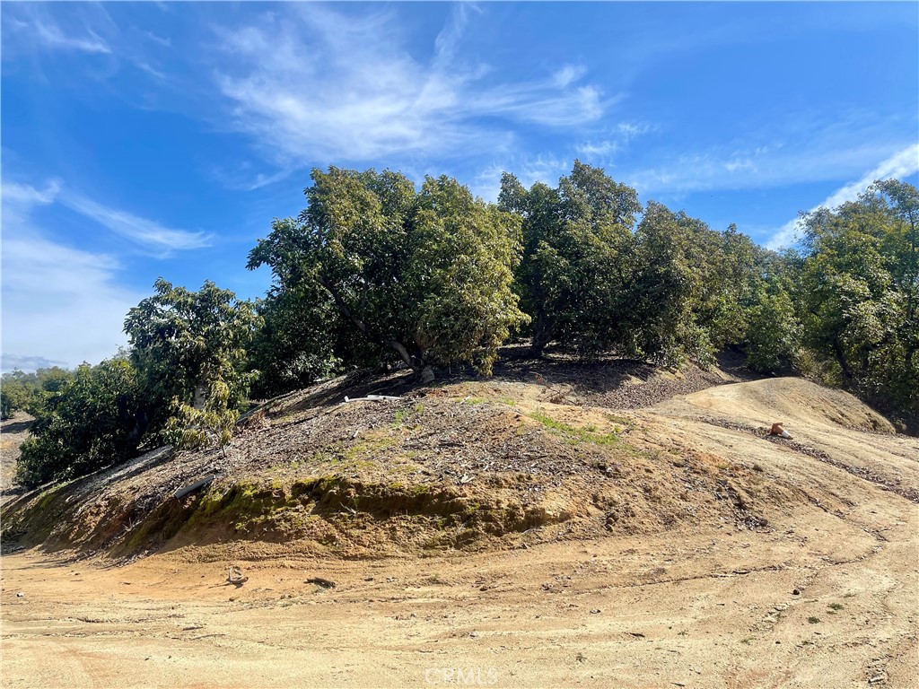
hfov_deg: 67.3
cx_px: 460
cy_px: 344
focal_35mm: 26
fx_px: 690
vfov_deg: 53.1
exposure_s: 1/3257
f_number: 1.6
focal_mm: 5.1
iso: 32
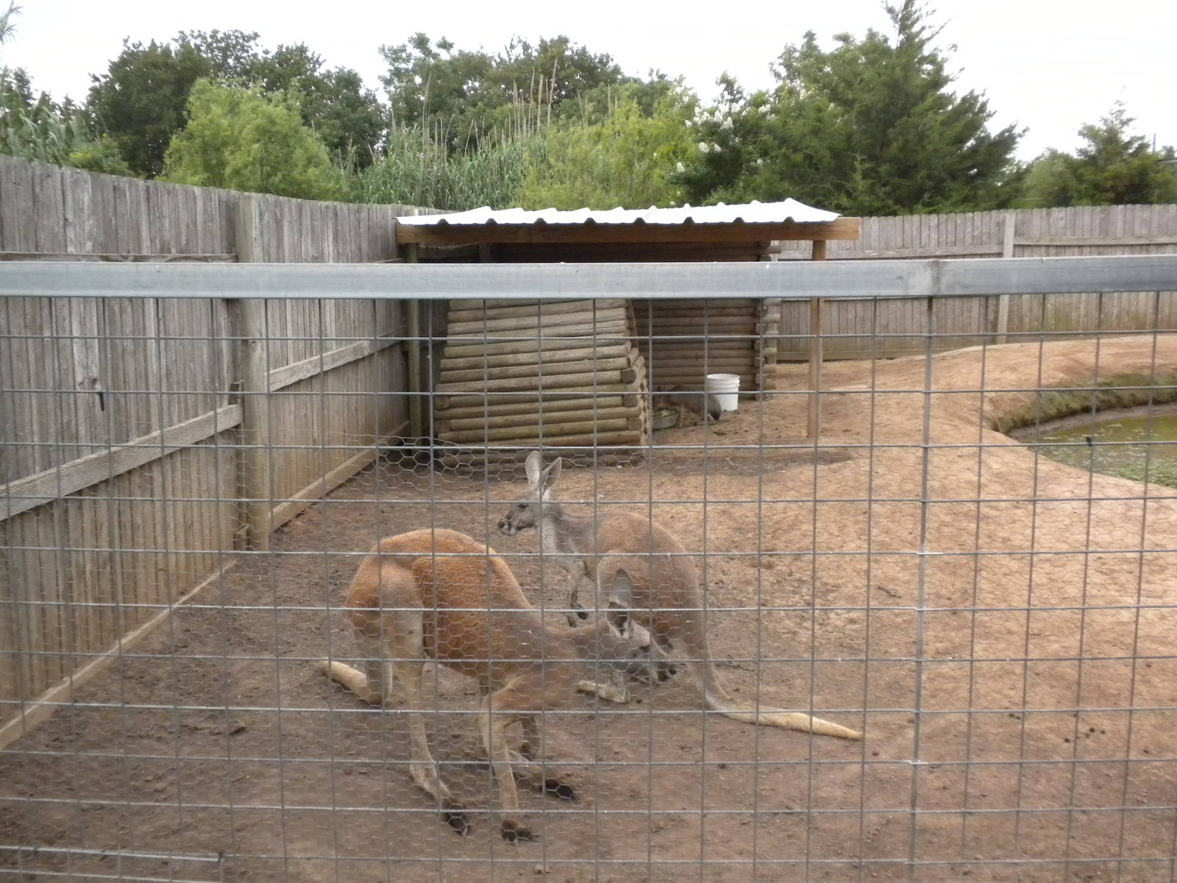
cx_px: 588
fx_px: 1258
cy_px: 442
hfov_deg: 50.1
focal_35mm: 37
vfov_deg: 38.7
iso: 400
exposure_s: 1/636
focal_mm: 6.6
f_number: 3.5
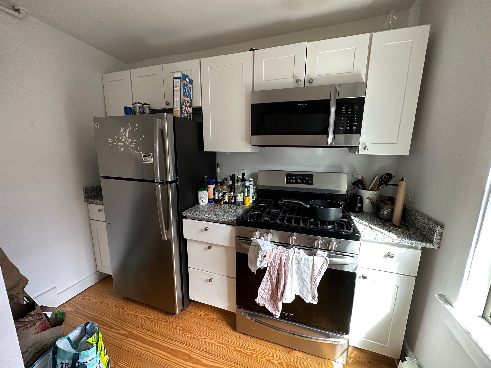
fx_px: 199
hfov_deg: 102.1
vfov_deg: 85.7
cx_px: 246
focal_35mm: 14
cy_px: 184
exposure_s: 1/120
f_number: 2.2
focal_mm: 2.22
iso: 250
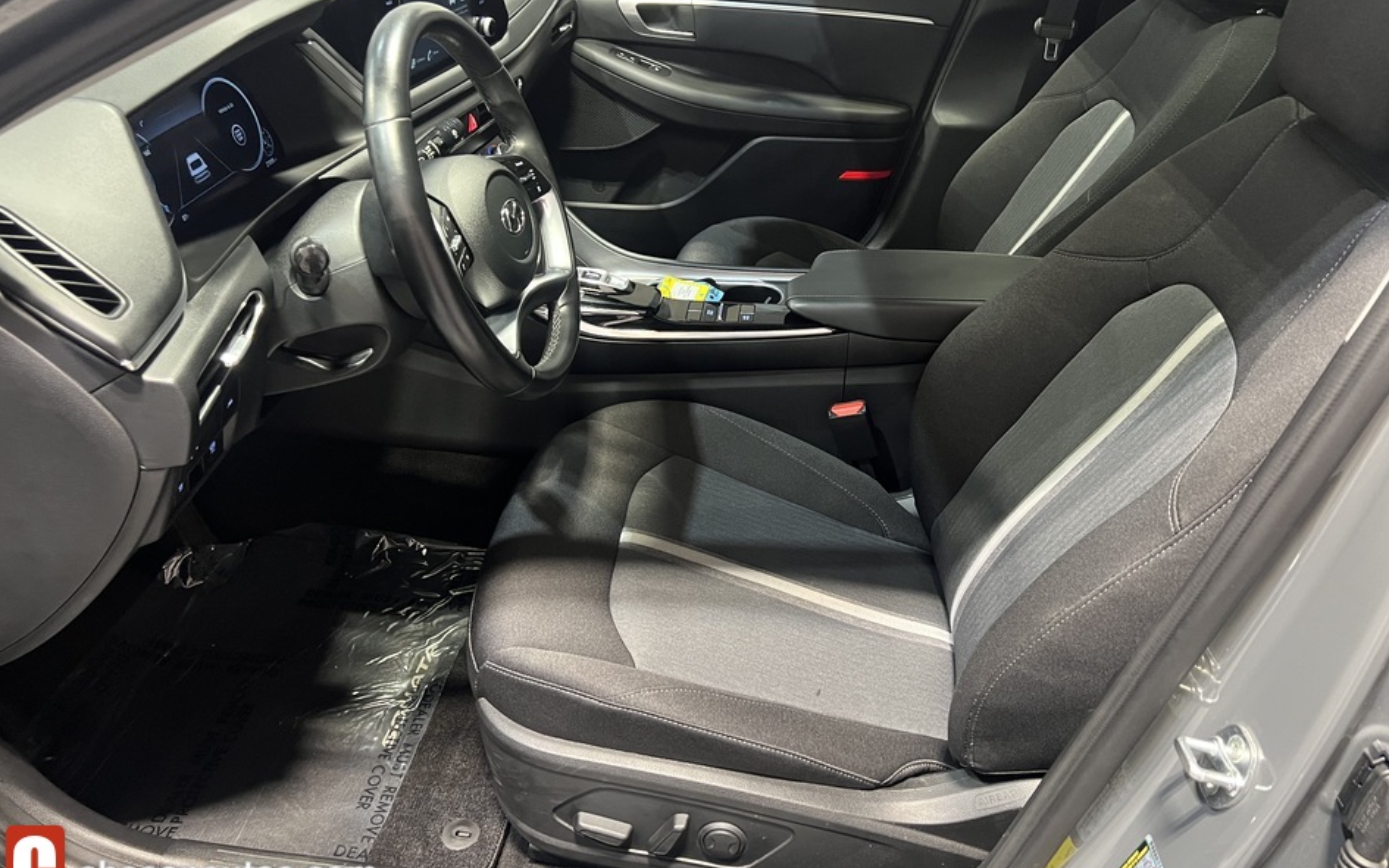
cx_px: 686
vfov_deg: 44.5
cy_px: 417
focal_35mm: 28
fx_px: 1060
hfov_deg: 66.5
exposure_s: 1/60
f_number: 1.5
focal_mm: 5.7
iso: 500
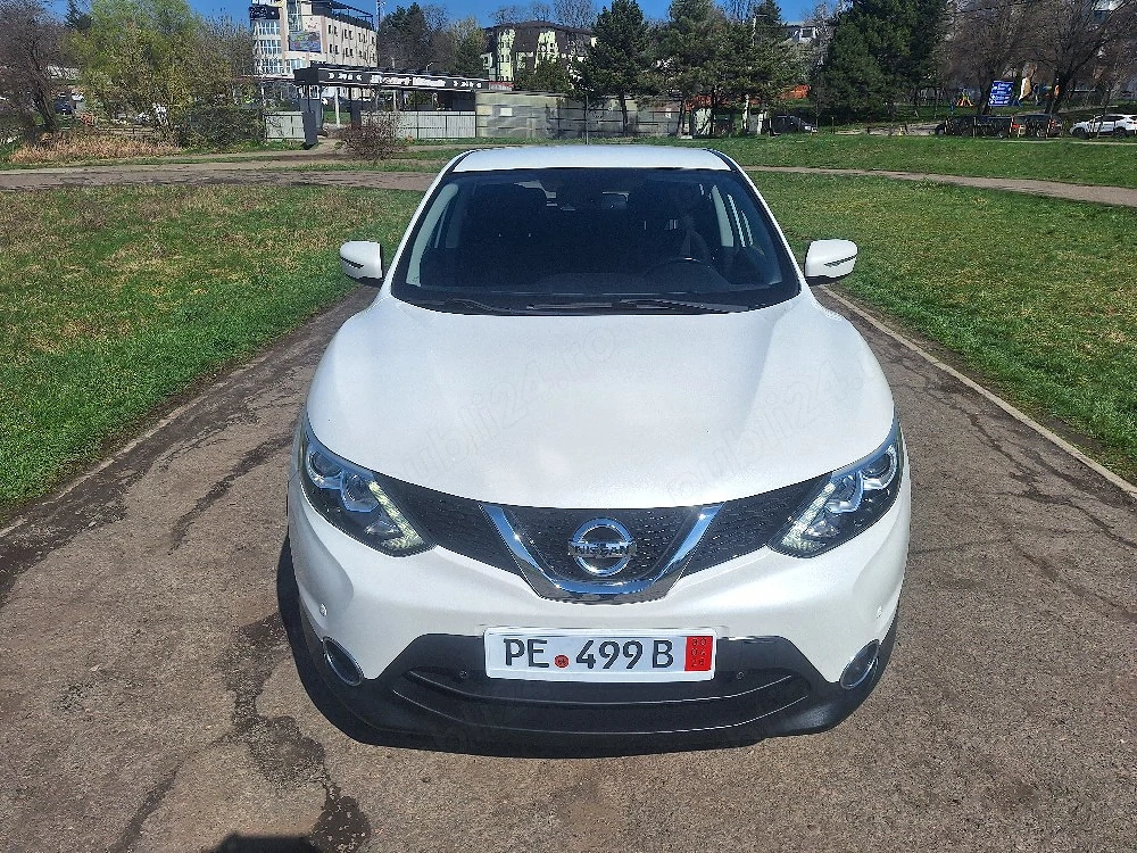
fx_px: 755
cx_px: 568
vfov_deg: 58.9
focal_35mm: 23
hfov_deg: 73.9
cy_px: 426
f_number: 1.8
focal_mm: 5.54
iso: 40
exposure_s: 1/10000
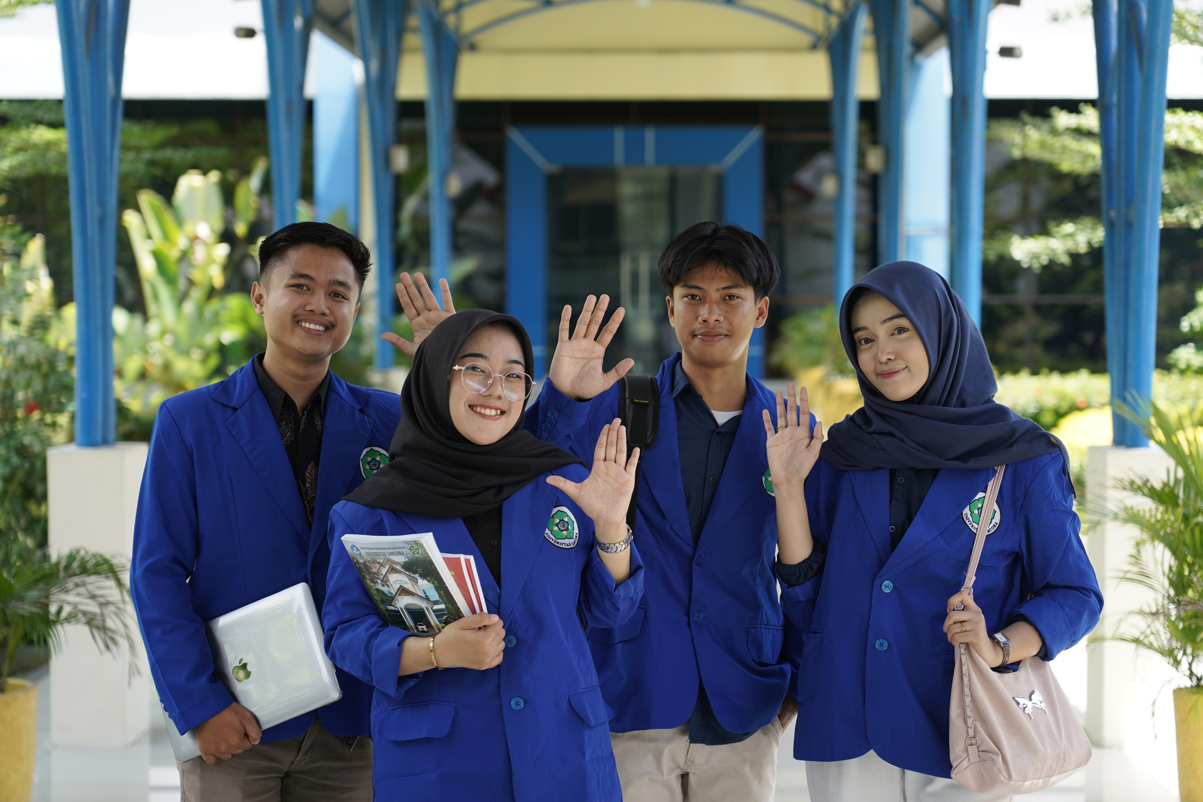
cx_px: 600
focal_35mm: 97
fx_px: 3241
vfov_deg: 14.1
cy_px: 399
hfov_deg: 21.0
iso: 200
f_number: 4
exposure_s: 1/200
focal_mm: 96
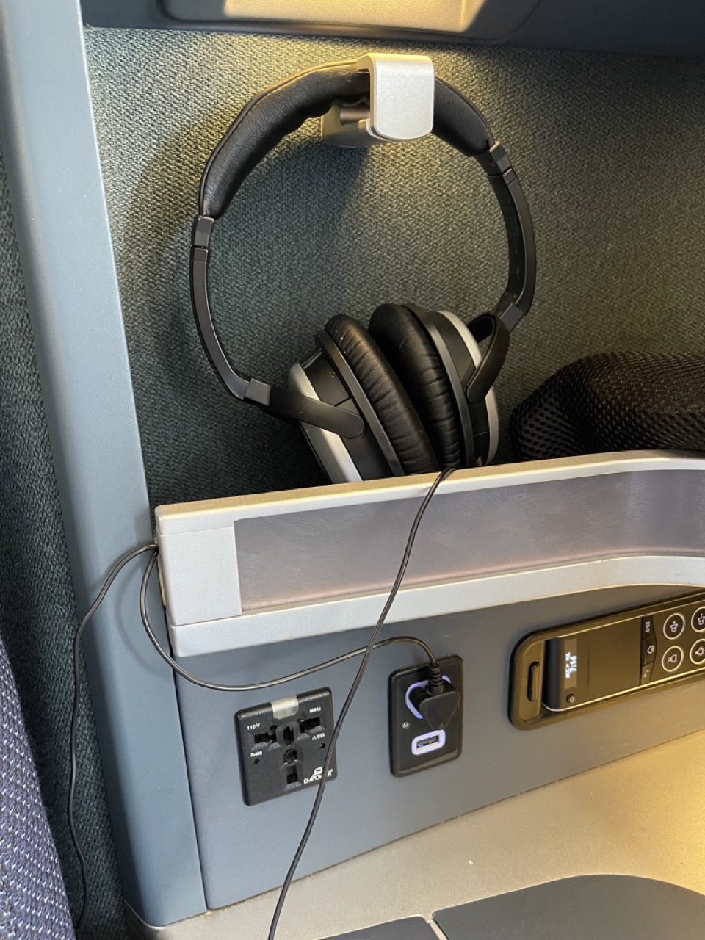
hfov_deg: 53.1
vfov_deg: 67.3
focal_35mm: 26
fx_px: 706
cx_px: 352
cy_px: 470
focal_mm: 5.1
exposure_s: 1/47
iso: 500
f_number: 1.6
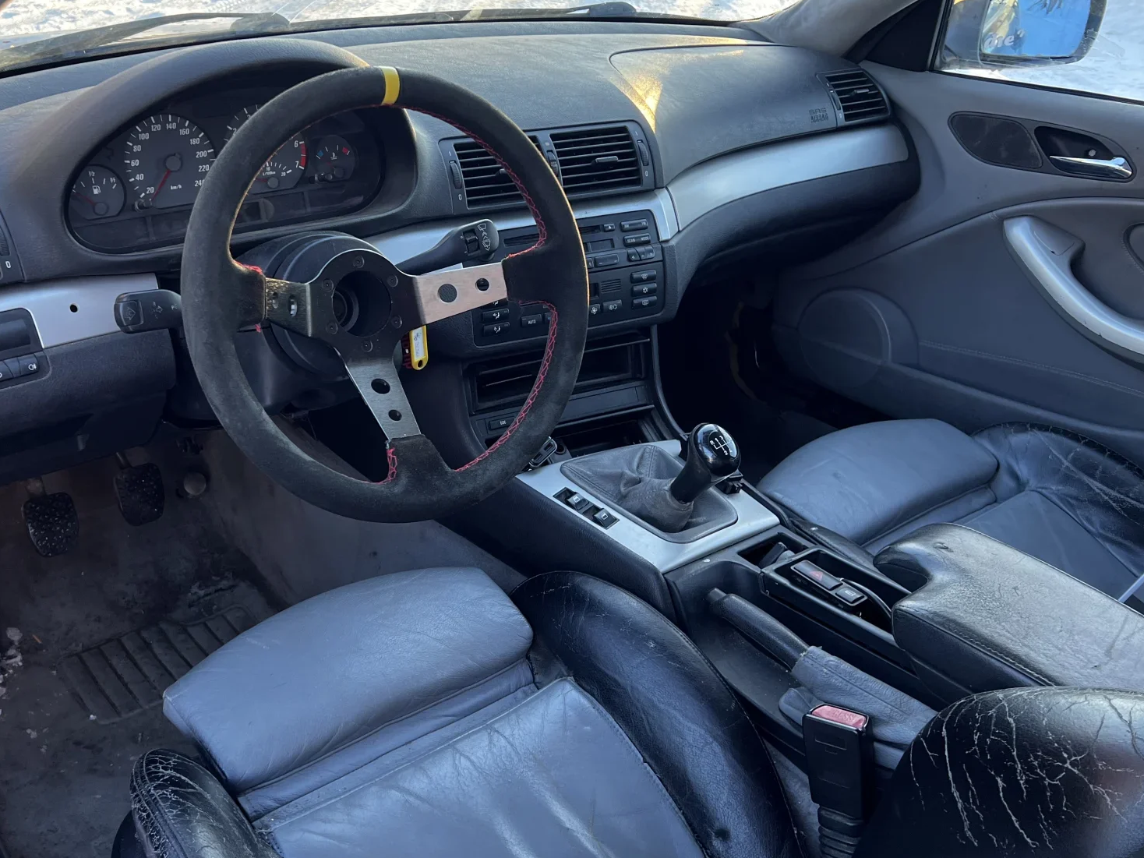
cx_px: 436
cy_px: 374
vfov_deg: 41.7
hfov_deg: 53.4
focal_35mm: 34
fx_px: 1124
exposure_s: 1/121
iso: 100
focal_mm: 5.7
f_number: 1.5
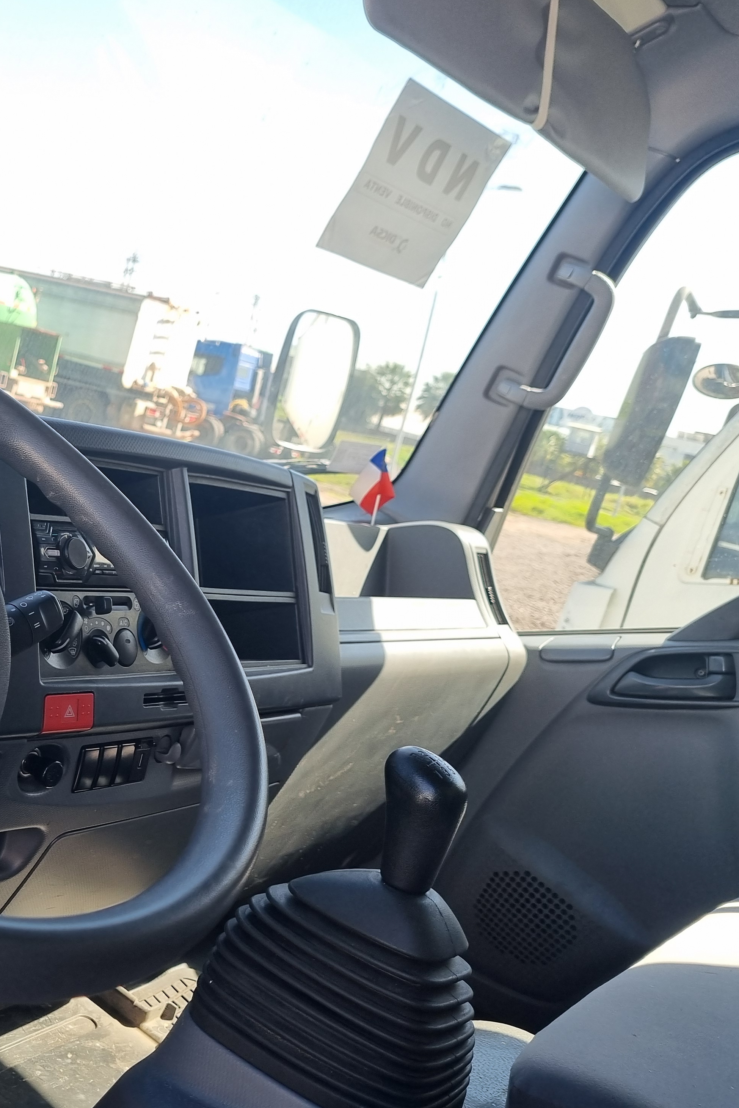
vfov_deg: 51.9
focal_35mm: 37
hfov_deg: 33.1
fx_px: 1139
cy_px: 548
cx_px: 9
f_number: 1.8
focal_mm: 5.4
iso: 50
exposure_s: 1/428
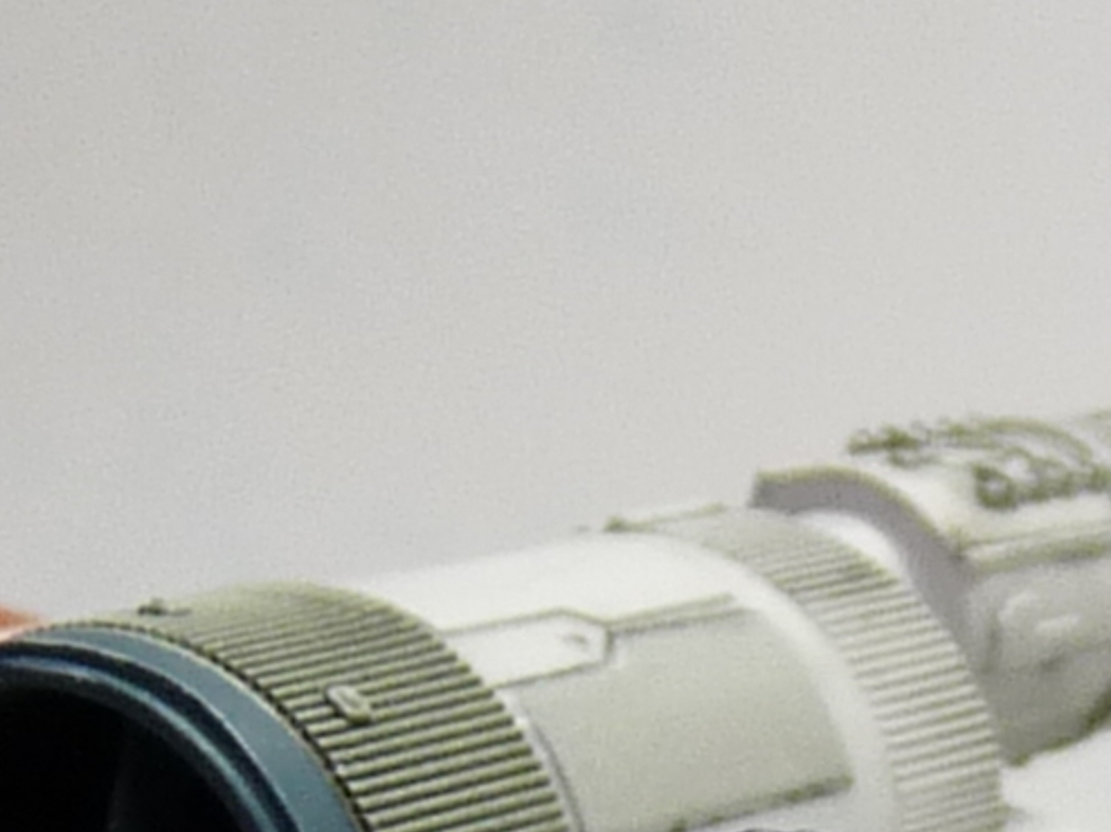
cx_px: 1347
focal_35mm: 199
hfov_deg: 9.8
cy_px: 1660
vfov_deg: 7.2
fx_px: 6384
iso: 100
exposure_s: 1/30
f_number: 2.8
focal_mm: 4.8
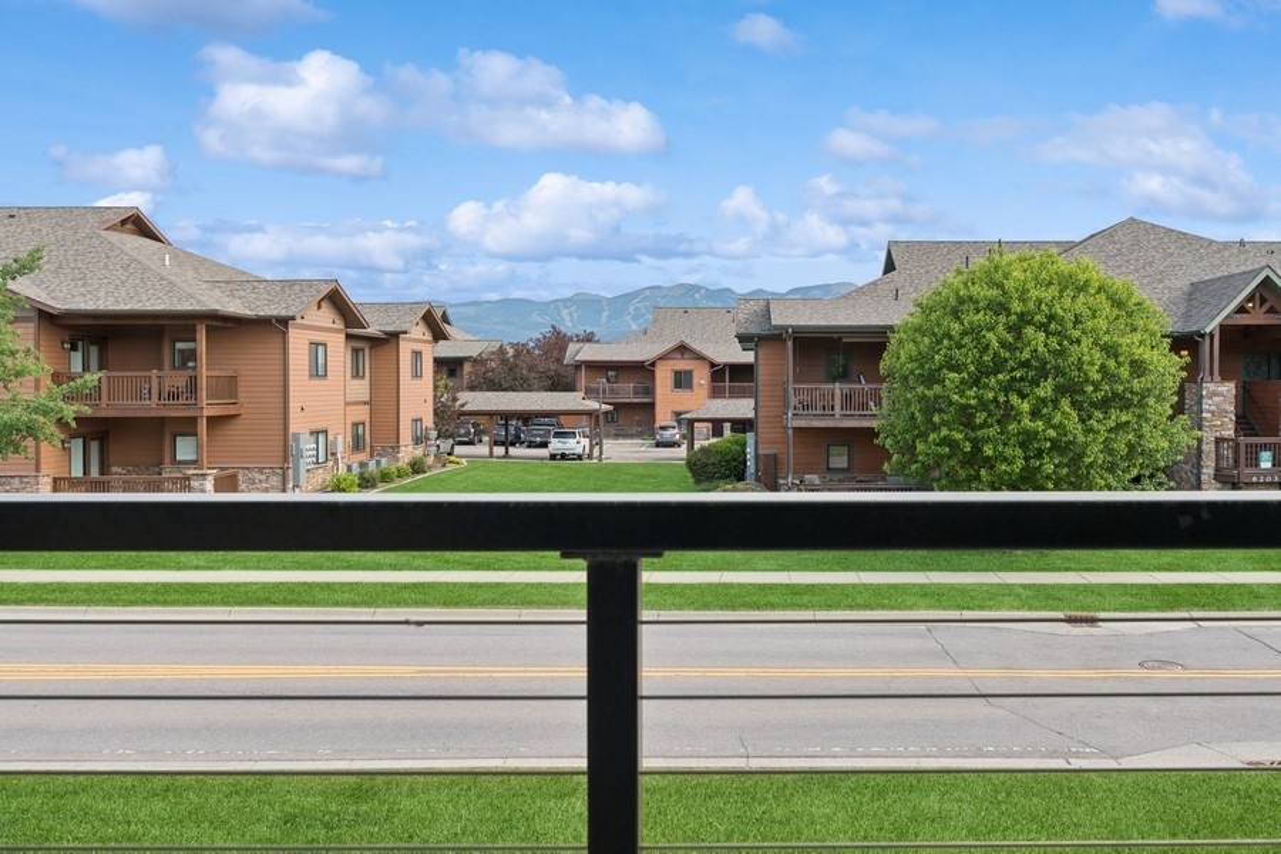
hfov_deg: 61.9
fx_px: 1067
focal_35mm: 30
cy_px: 427
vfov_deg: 43.6
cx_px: 640
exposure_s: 1/250
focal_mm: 20
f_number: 6.3
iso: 100
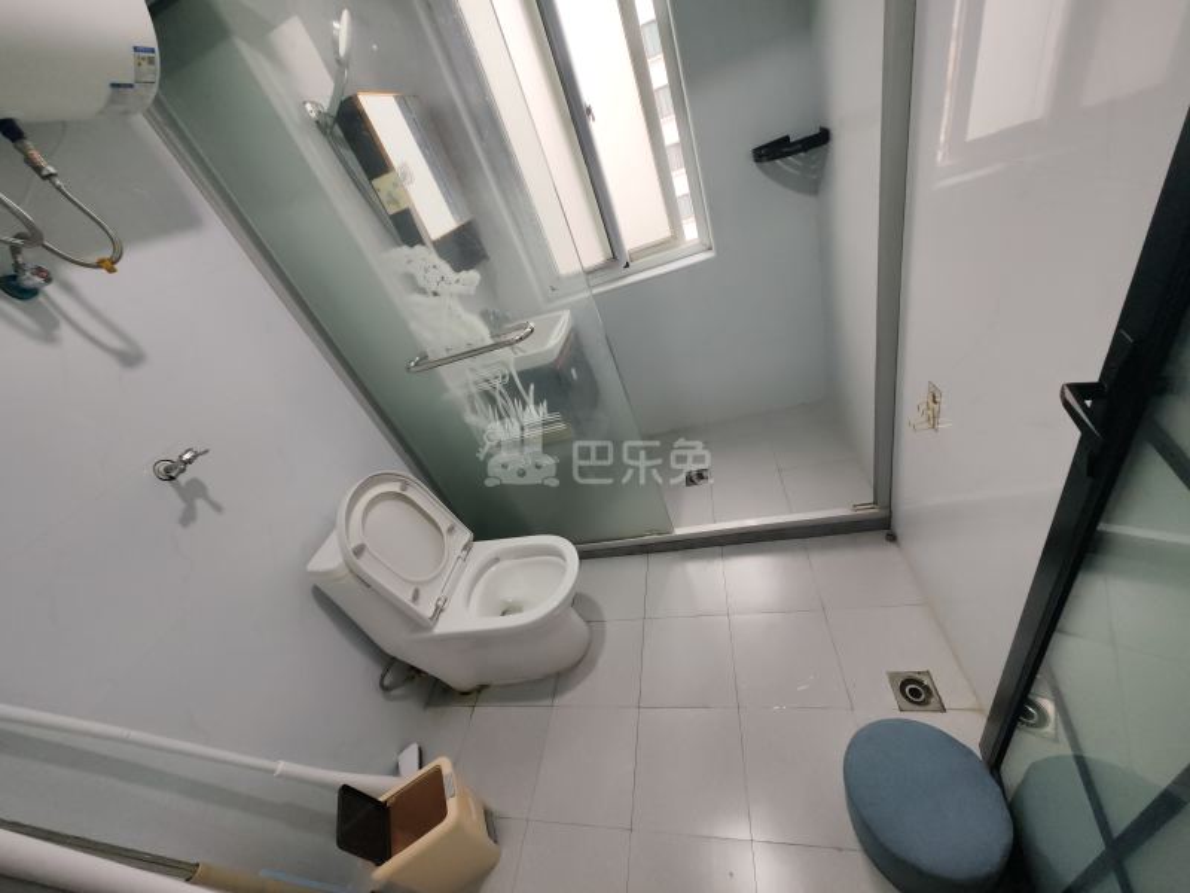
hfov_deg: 106.2
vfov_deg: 89.9
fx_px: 447
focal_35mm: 13
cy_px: 446
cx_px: 595
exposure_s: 1/50
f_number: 2.2
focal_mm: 2.39
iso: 60
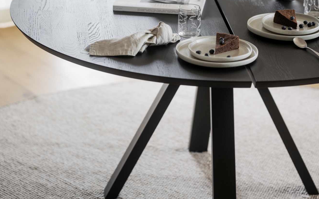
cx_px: 159
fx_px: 1139
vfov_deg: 9.9
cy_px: -1
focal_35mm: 131
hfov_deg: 15.9
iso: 125
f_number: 1.8
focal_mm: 85
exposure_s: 1/200
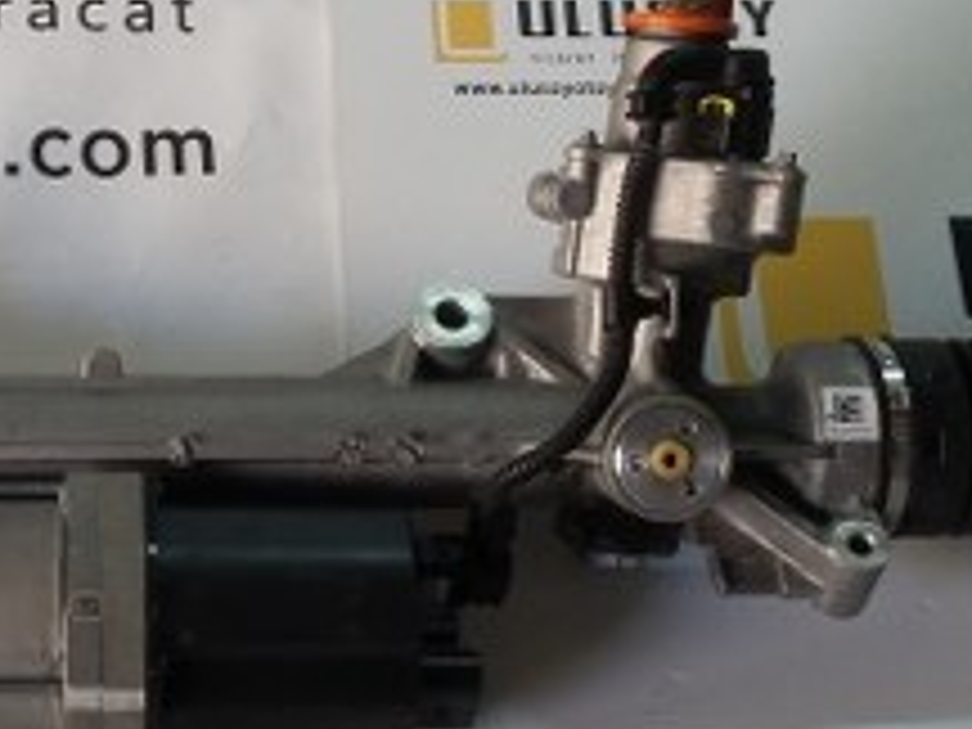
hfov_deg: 22.4
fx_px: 2415
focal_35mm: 86
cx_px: 158
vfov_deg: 17.2
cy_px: 382
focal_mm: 3.3
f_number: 2.2
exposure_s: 1/33
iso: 80
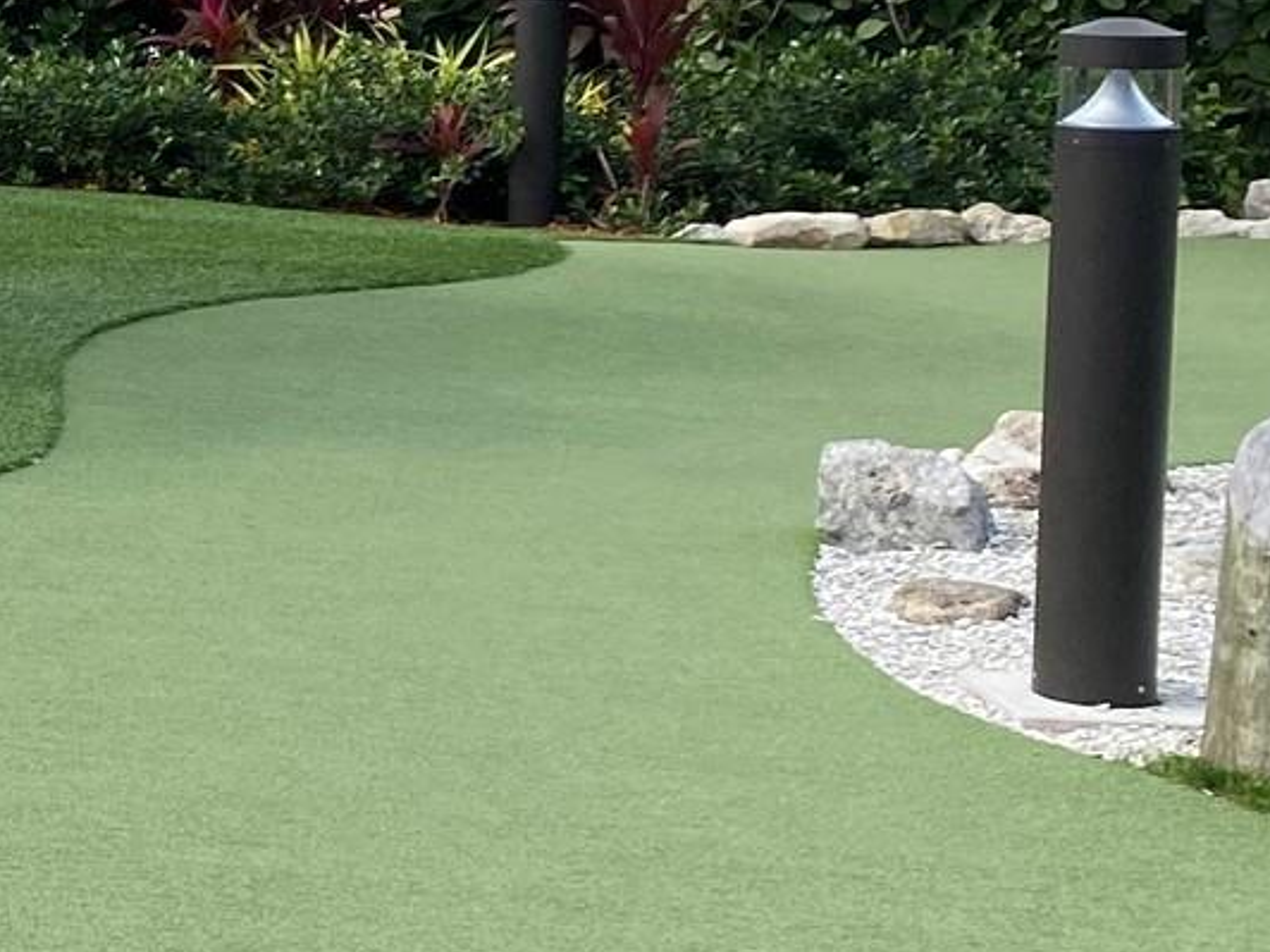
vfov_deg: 14.6
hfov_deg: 16.2
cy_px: 105
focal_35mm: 100
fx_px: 3669
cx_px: -1077
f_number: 1.8
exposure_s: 1/1866
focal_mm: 4.25
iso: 32
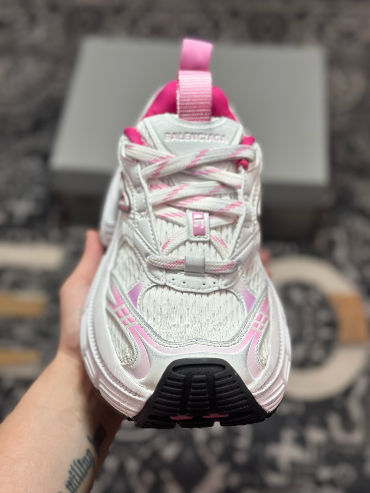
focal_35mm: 48
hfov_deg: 30.3
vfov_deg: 39.7
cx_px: 185
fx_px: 684
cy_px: 246
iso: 80
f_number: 1.78
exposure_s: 1/1145
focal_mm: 6.86
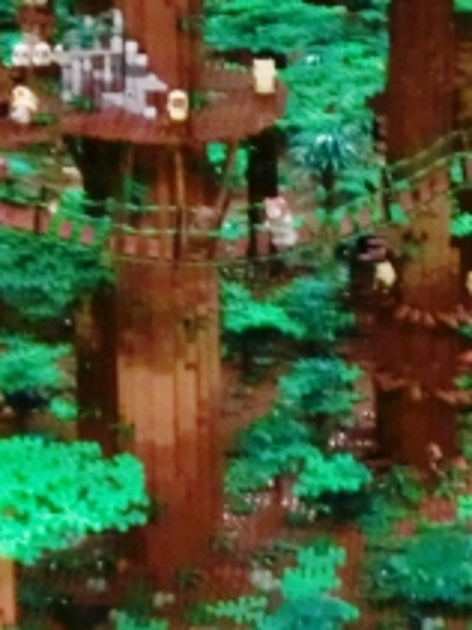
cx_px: 317
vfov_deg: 13.0
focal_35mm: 151
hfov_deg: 9.8
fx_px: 2748
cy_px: 78
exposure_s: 1/10
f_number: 4.5
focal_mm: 12.47
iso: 1600
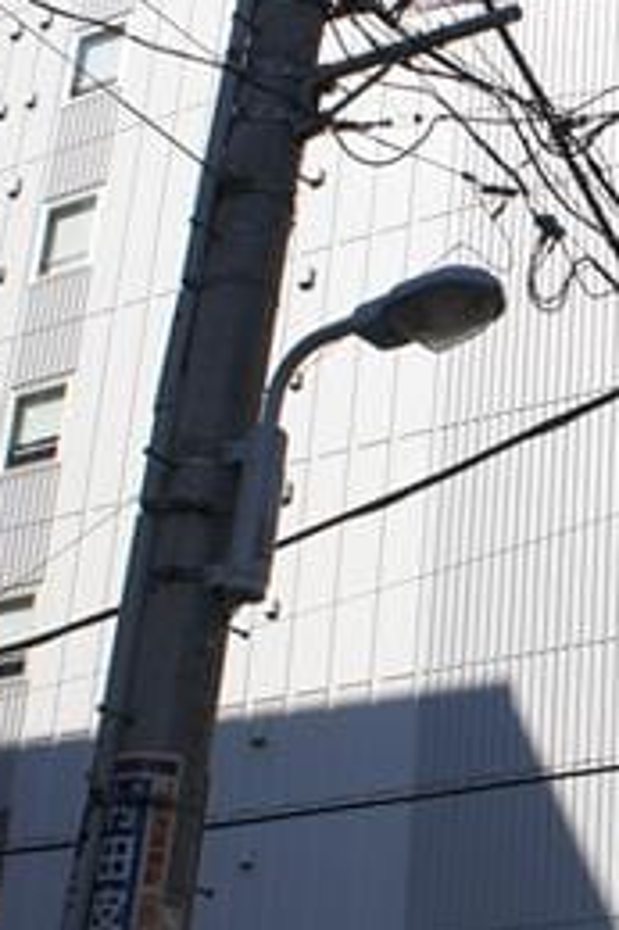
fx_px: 2143
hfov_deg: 15.7
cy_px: 365
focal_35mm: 83
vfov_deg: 24.4
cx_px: 784
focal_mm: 18
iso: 200
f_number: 7.1
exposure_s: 1/640
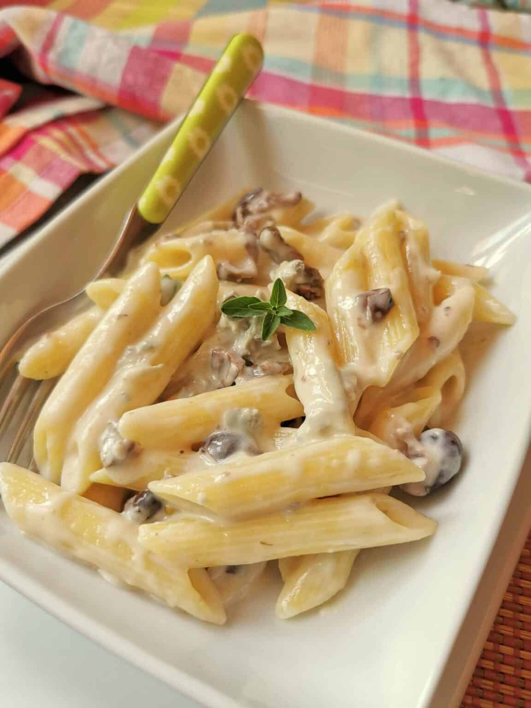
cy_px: 354
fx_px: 552
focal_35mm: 27
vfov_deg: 65.3
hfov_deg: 51.4
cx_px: 266
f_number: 1.6
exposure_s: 1/100
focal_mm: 5.56
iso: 125
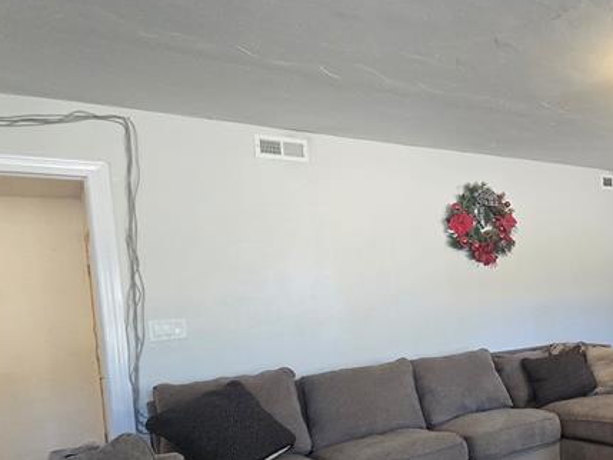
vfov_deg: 44.8
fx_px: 549
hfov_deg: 45.9
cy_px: 305
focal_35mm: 31
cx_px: 650
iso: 500
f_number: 2.2
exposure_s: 1/60
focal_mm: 2.2
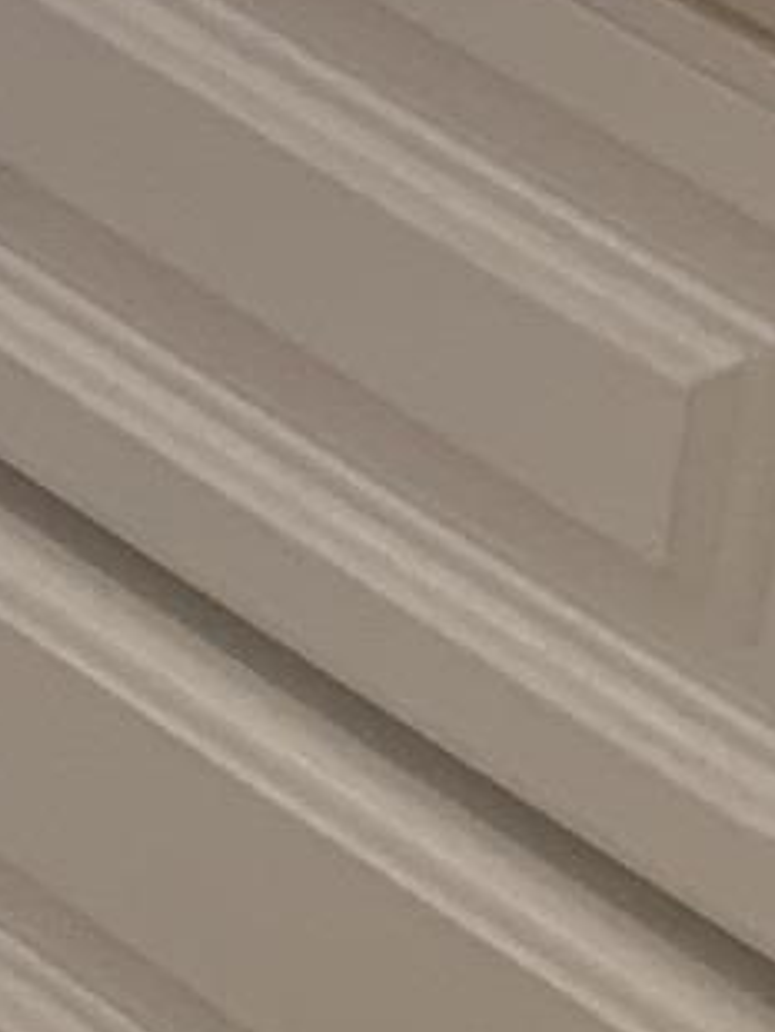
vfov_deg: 8.0
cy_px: -2550
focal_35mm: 193
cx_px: -1158
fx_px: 5753
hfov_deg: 7.2
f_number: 1.8
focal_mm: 4.25
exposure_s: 1/60
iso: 80
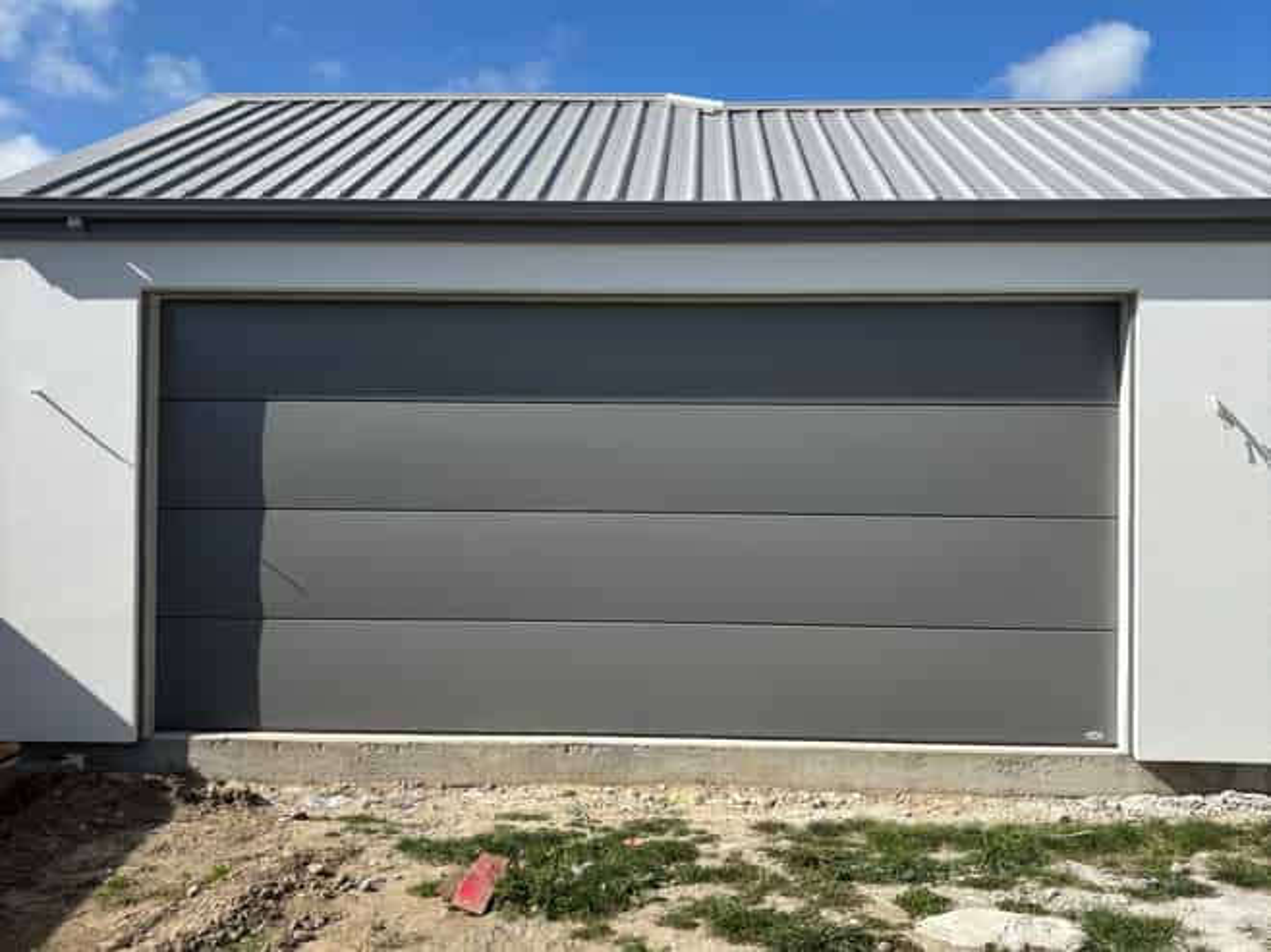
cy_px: 476
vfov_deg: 53.0
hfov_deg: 67.3
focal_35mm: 26
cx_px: 636
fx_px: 954
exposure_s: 1/4255
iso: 50
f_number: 1.6
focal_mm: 5.96
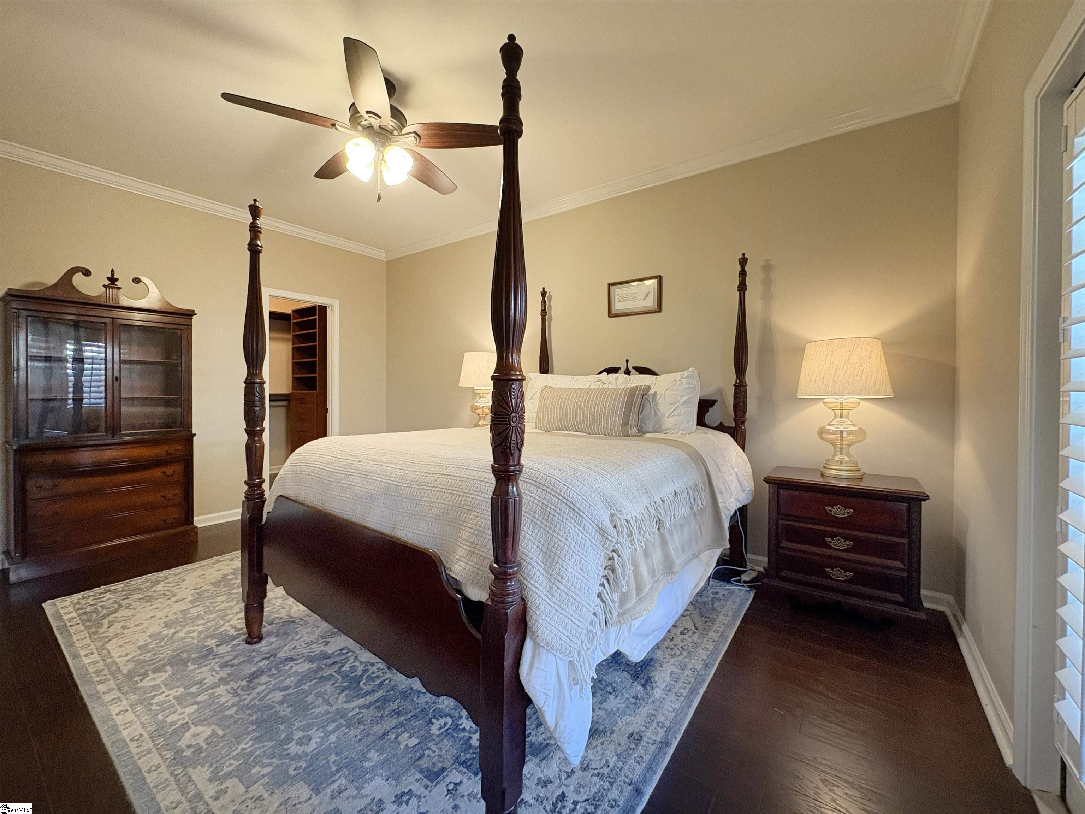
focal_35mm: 14
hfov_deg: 102.1
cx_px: 542
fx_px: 439
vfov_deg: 85.7
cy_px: 407
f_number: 2.2
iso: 320
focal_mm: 2.22
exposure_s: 1/60
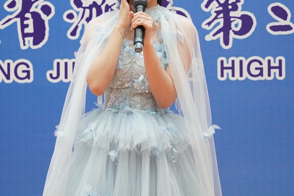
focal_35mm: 226
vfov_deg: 6.1
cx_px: 129
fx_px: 1845
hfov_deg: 9.1
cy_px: 36
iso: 5000
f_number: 5.6
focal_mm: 88
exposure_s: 1/160
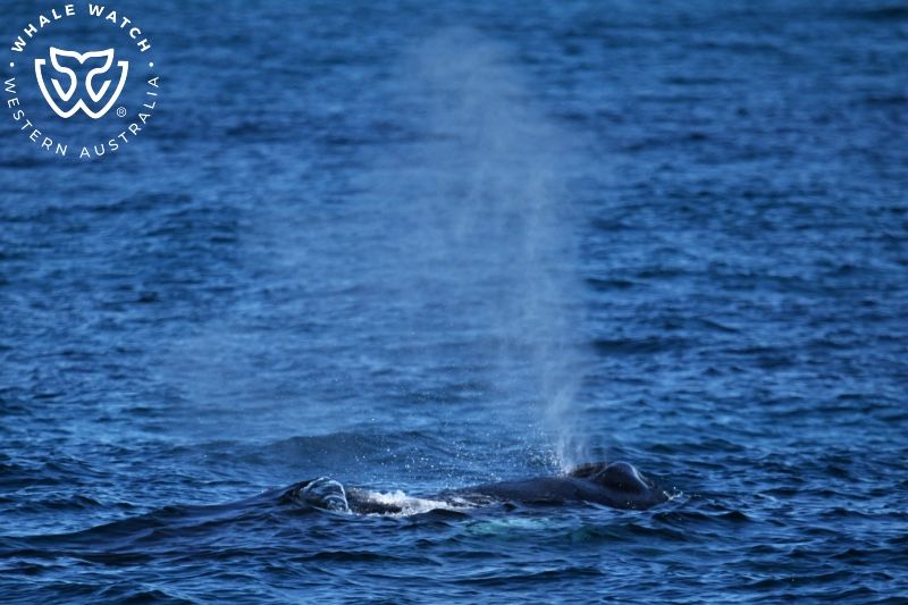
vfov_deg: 2.3
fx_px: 15129
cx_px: 454
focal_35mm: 600
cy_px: 302
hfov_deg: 3.4
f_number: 6.3
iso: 1100
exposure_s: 1/8000
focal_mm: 600
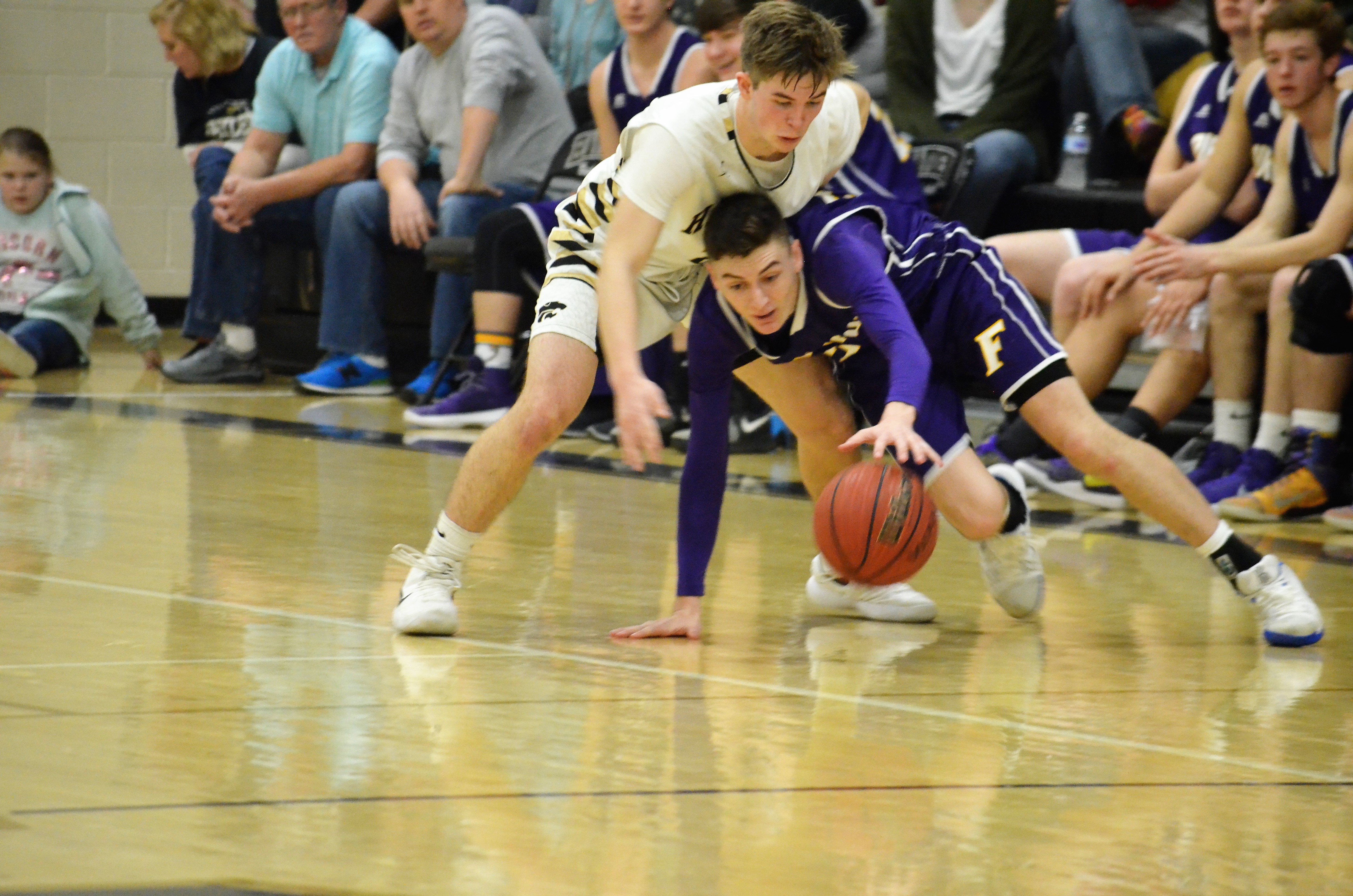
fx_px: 11252
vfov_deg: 4.6
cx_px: 676
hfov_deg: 6.9
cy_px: 448
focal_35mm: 300
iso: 4000
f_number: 5
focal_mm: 200
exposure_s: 1/160
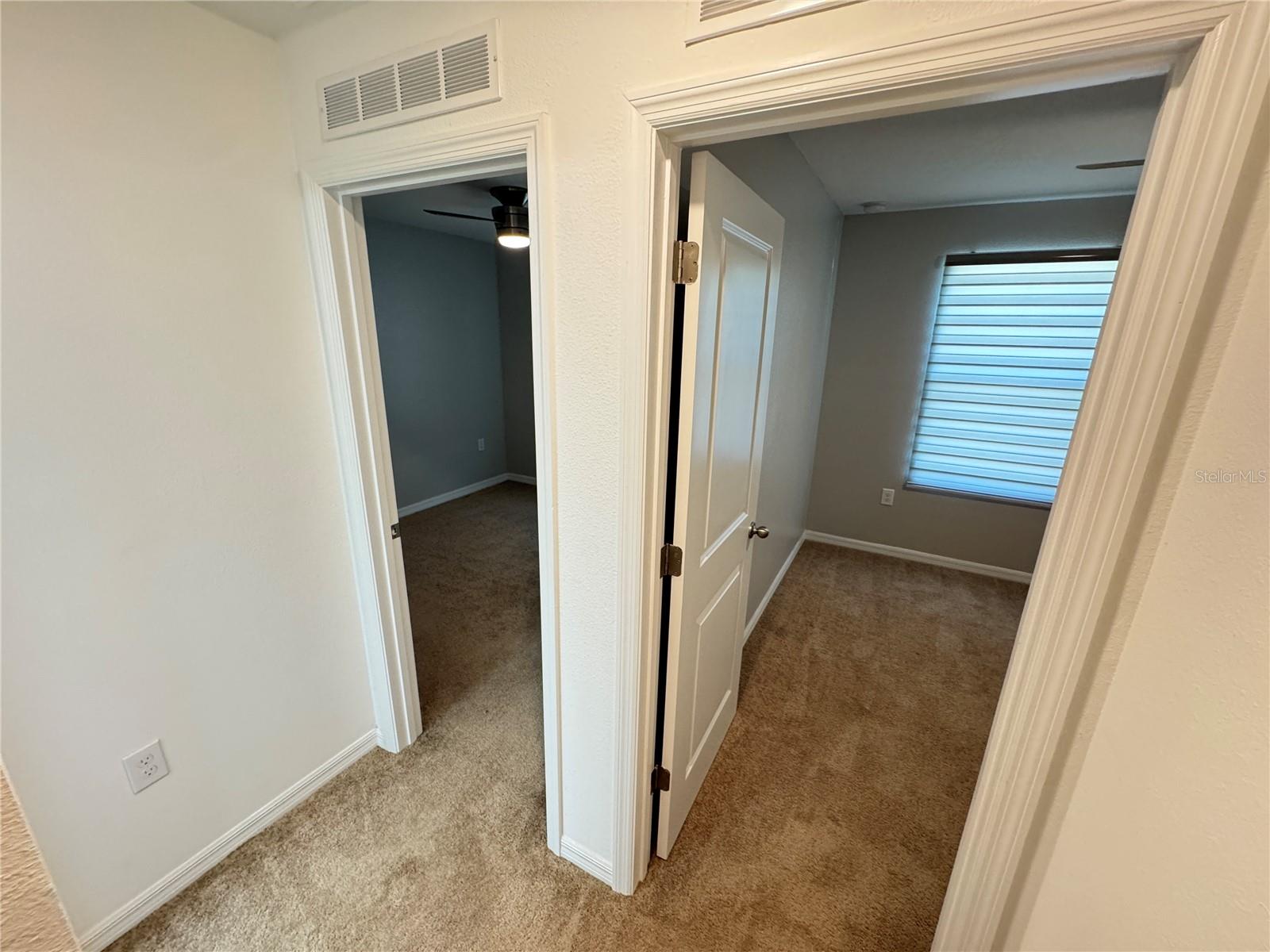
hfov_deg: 102.1
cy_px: 476
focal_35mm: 14
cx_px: 635
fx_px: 514
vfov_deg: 85.7
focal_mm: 2.22
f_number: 2.2
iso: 320
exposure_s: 1/60
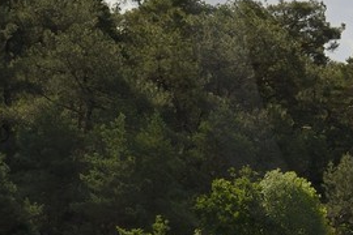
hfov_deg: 8.6
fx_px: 2206
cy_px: -43
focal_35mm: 225
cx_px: 720
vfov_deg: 6.1
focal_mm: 38
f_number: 14
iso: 200
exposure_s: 1/200
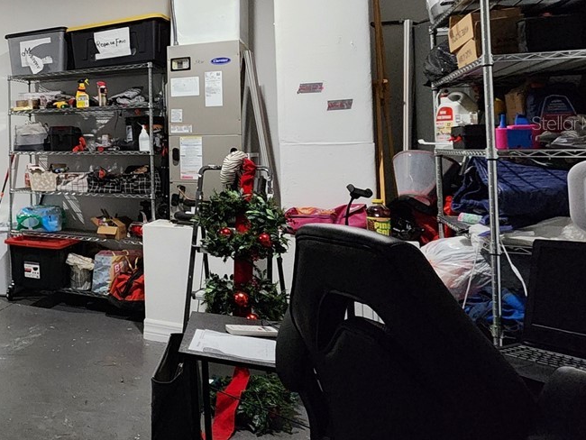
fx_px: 542
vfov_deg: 43.1
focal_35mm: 32
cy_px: 123
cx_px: -105
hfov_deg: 41.0
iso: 640
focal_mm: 2.2
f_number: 2.2
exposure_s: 1/30
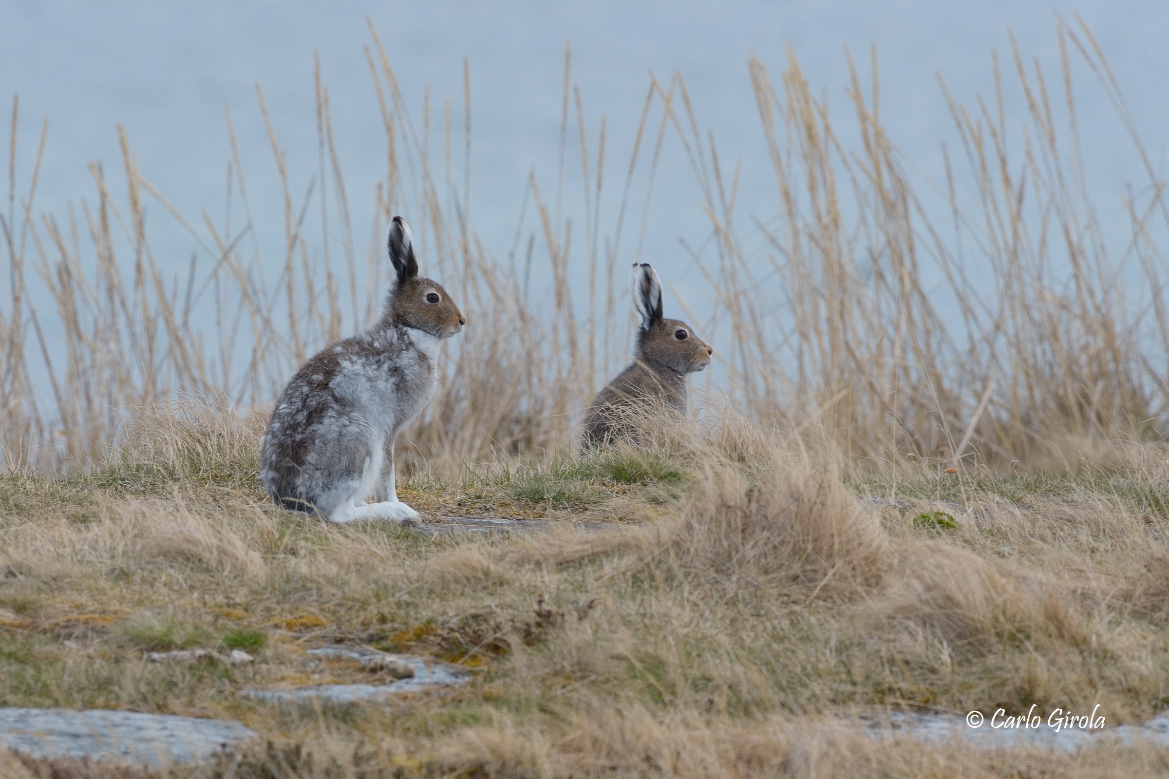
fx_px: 27594
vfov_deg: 1.6
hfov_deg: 2.4
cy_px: 390
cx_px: 584
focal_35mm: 850
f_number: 13
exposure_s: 1/500
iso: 2200
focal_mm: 850
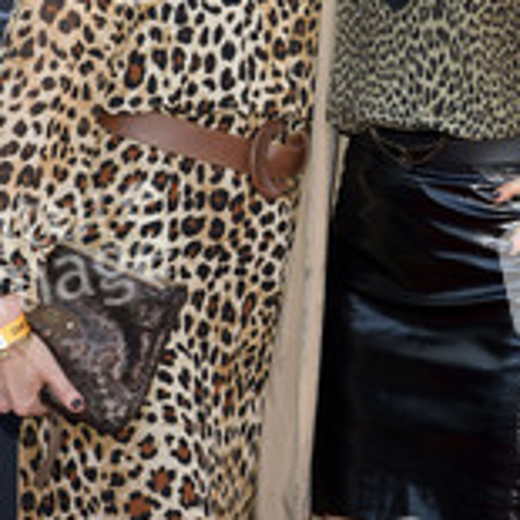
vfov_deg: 7.6
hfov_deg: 7.6
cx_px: 366
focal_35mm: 230
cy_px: 94
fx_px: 3909
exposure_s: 1/160
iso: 640
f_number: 8
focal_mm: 105
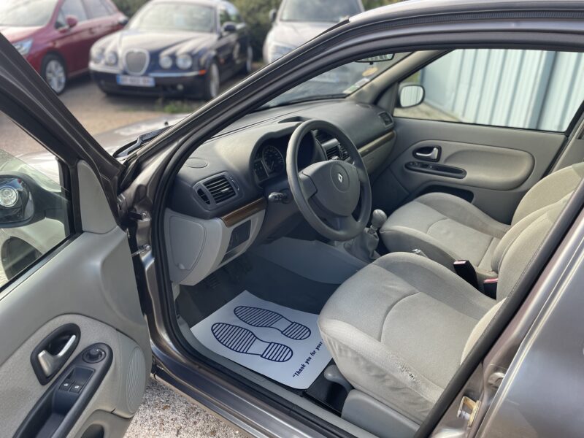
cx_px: 292
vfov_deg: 53.1
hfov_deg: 67.3
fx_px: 439
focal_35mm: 26
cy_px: 219
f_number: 1.6
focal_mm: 4.2
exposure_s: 1/410
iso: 50
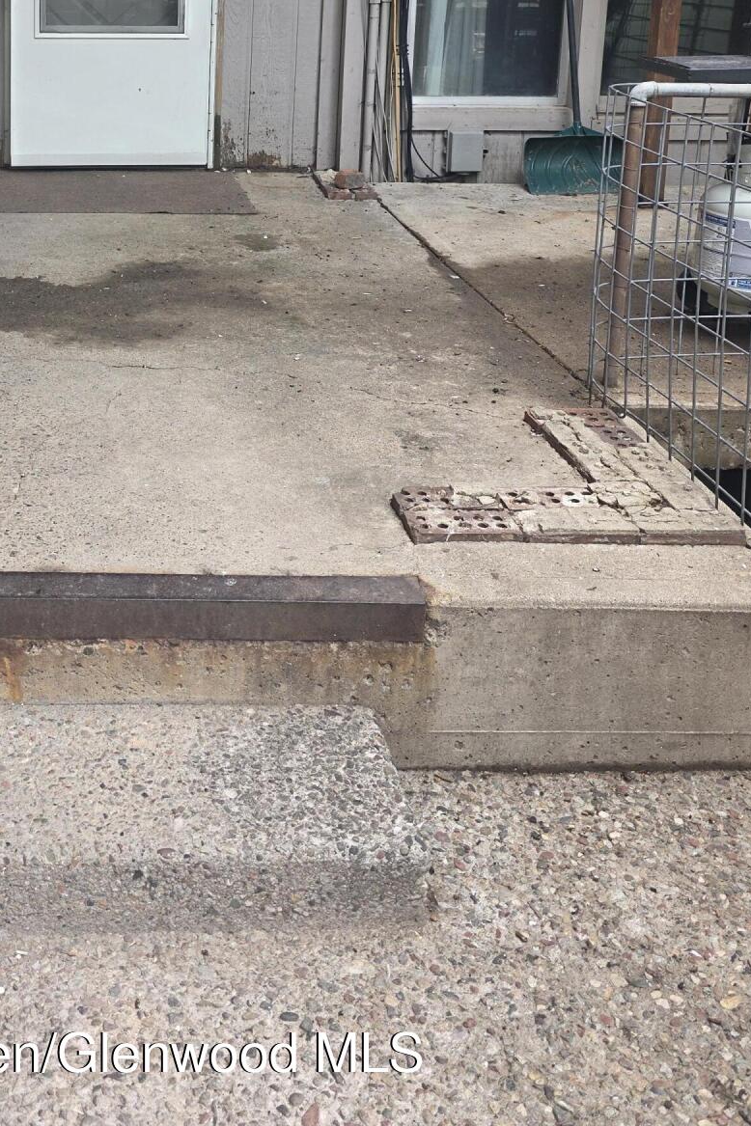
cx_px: 151
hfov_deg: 31.8
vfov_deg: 44.4
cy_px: 177
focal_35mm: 41
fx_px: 1283
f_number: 1.7
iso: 32
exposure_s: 1/120
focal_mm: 6.3
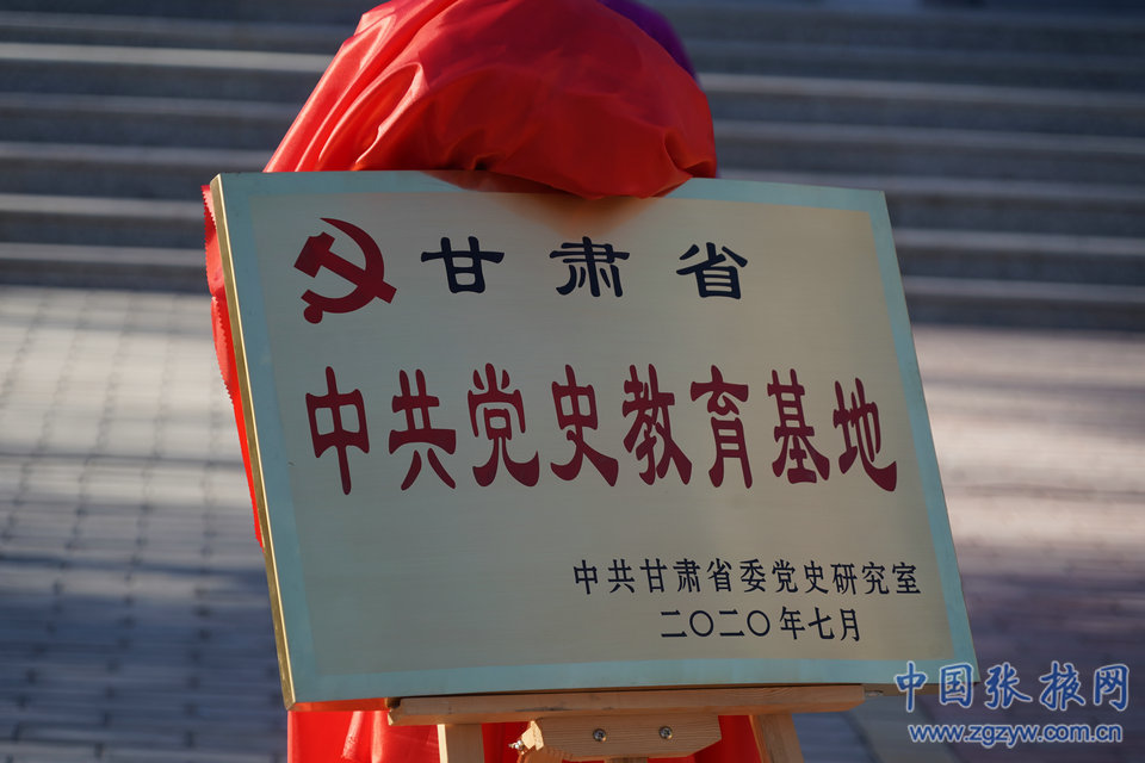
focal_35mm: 152
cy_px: 382
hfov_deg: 13.5
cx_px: 572
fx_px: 4834
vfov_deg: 9.0
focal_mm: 152
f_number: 6.3
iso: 100
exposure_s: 1/160
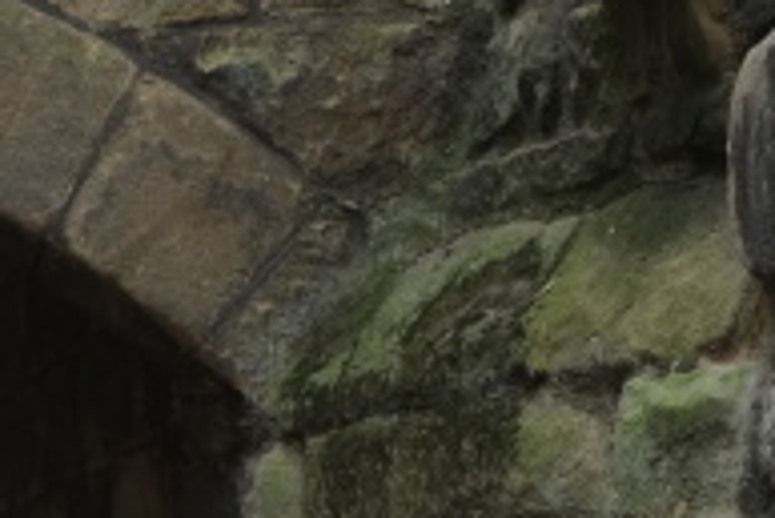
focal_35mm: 145
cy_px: 825
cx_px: -48
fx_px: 3124
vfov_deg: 9.2
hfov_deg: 13.9
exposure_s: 1/350
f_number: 5.6
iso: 800
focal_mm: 23
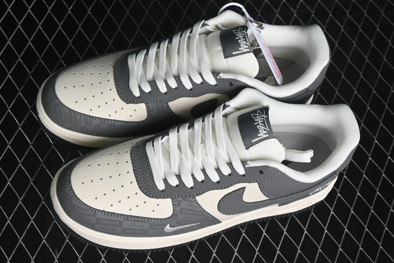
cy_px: 132
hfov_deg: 27.0
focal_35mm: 75
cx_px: 197
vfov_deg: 18.2
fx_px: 821
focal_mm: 50
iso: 160
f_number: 6.3
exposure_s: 1/60
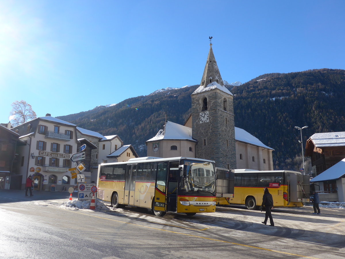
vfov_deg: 48.2
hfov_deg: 61.7
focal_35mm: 29
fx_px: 289
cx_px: 172
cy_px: 130
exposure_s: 1/1300
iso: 80
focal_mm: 6
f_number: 2.8
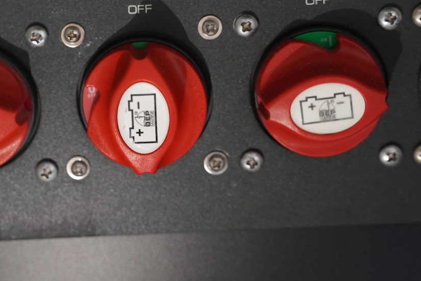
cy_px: 52
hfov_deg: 21.8
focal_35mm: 93
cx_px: 110
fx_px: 1084
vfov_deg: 14.7
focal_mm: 49.9
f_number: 2.8
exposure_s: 1/160
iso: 4000
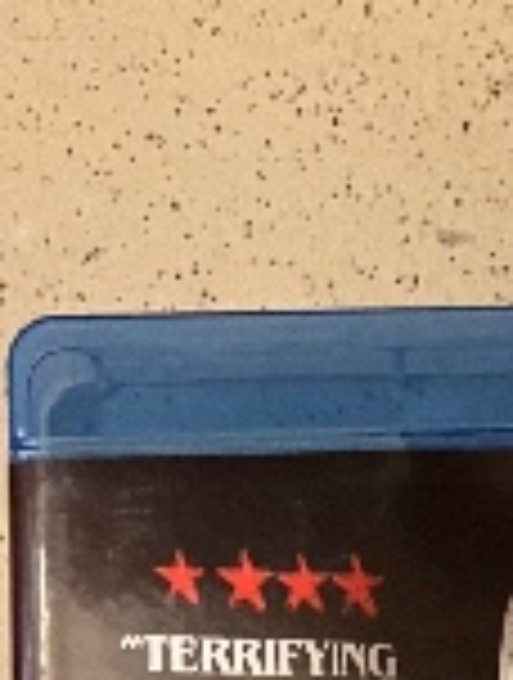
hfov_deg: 13.9
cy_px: 1180
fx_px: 2027
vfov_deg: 16.3
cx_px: 662
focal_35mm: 103
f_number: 1.6
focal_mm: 5.1
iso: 500
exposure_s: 1/33
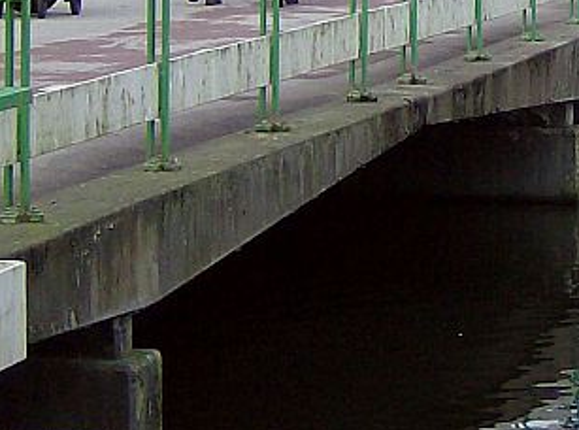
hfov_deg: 10.5
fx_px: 3117
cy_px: -197
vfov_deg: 7.8
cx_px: 554
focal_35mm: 187
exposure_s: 1/353
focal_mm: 9.3
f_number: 3.4
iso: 100
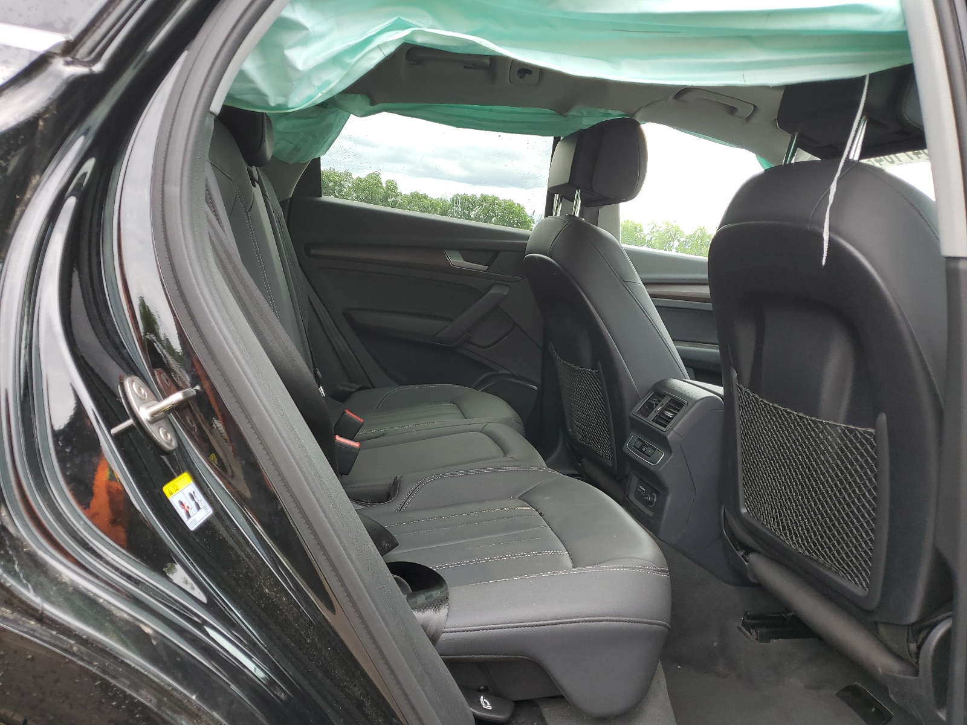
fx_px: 726
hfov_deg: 67.3
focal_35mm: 26
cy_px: 362
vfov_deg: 53.1
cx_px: 484
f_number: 1.5
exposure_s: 1/227
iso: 50
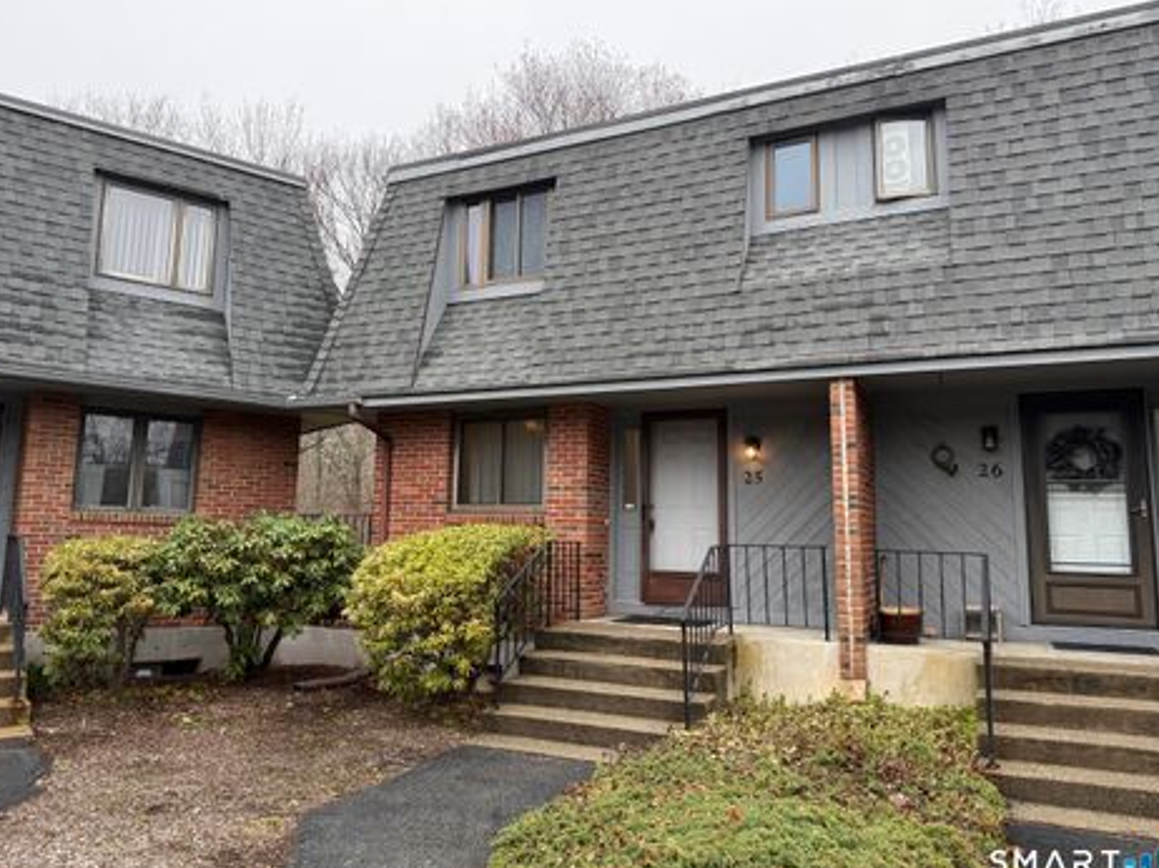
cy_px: 413
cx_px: 549
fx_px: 870
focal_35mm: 26
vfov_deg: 53.0
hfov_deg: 67.3
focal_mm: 6.76
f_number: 1.78
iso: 100
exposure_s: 1/632
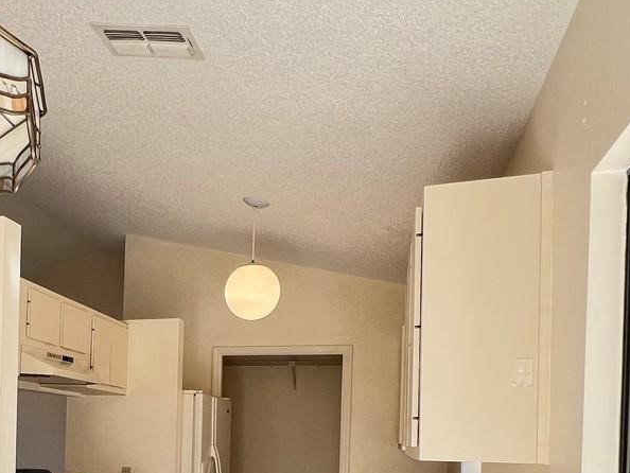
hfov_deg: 49.0
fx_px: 637
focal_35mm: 35
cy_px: 438
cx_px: 109
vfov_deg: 37.6
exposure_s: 1/99
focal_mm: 1.57
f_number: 1.8
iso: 64
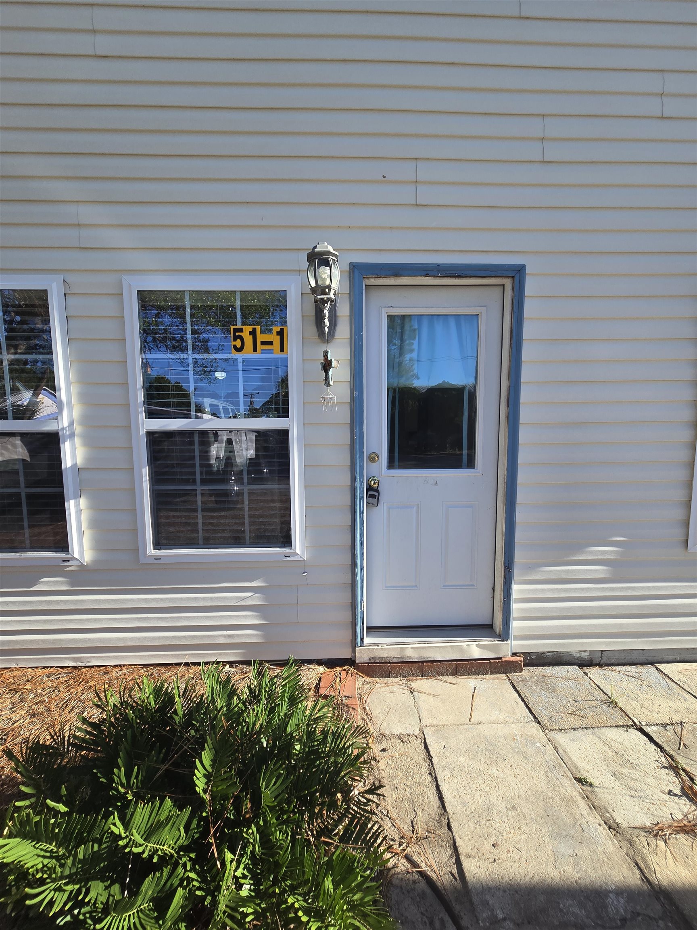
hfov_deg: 89.9
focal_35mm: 13
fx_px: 349
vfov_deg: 106.2
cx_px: 348
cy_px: 465
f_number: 2.2
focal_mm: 2.2
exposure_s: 1/897
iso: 50
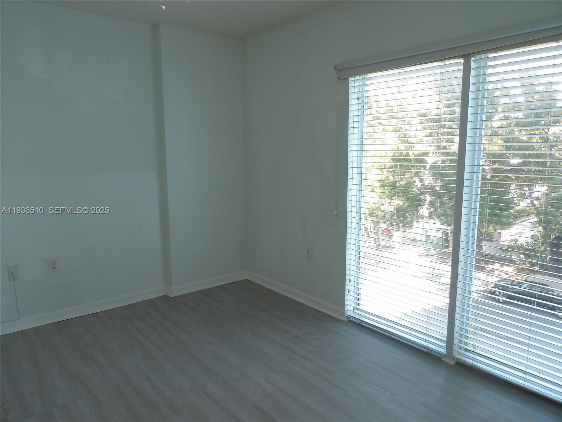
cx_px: 281
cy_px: 211
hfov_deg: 71.6
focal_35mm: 24
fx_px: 390
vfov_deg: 56.8
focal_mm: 4.3
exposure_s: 1/35
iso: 100
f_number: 3.2
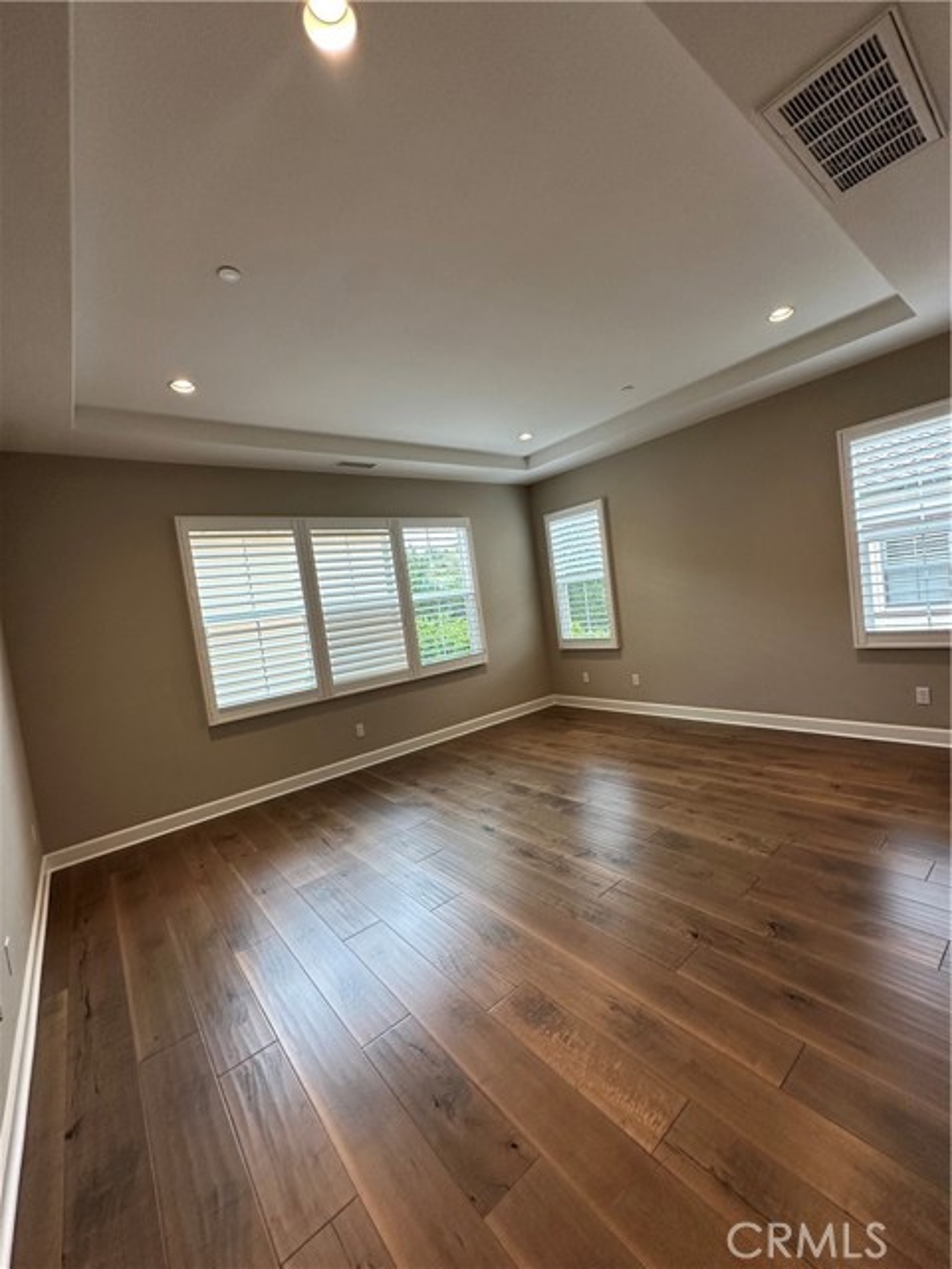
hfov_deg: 85.7
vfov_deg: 102.1
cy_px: 634
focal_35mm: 14
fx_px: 513
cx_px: 476
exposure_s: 1/120
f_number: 2.2
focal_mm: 2.22
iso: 200
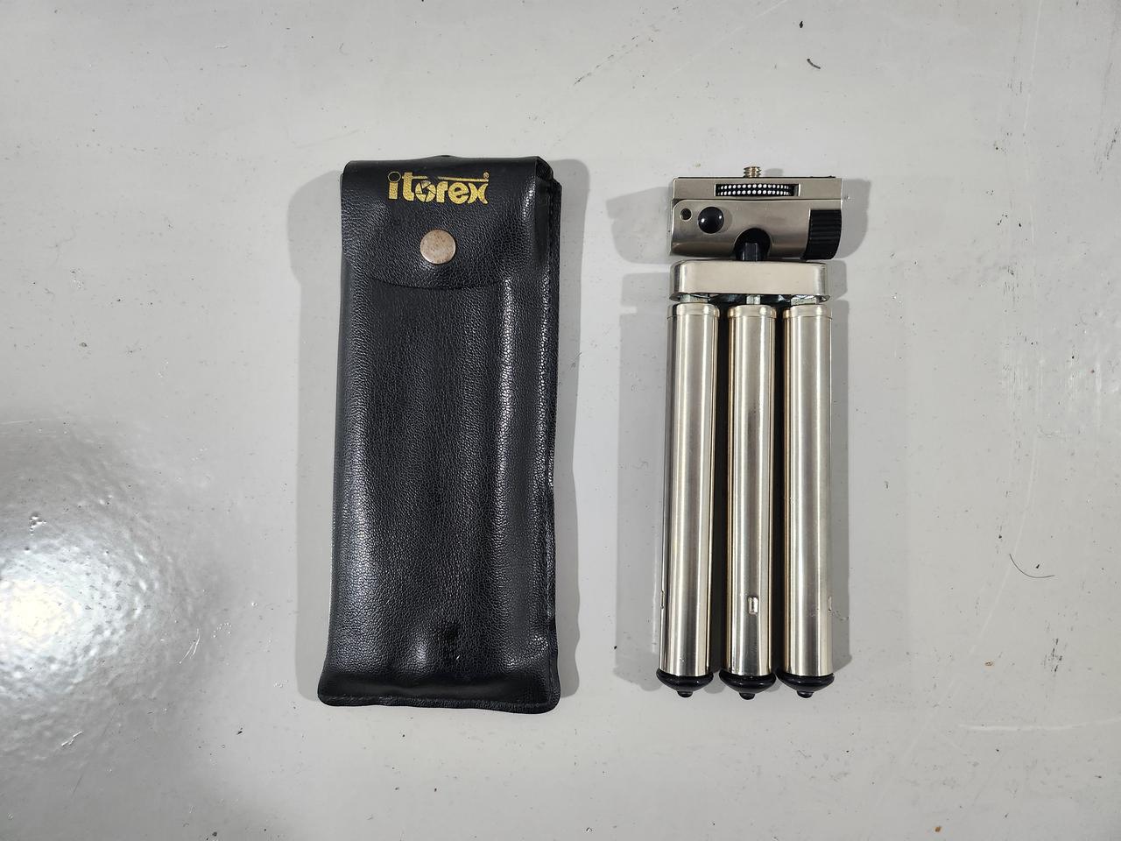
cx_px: 560
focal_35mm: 24
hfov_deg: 71.6
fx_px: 777
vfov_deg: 56.8
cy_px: 420
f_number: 1.8
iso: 400
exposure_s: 1/120
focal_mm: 5
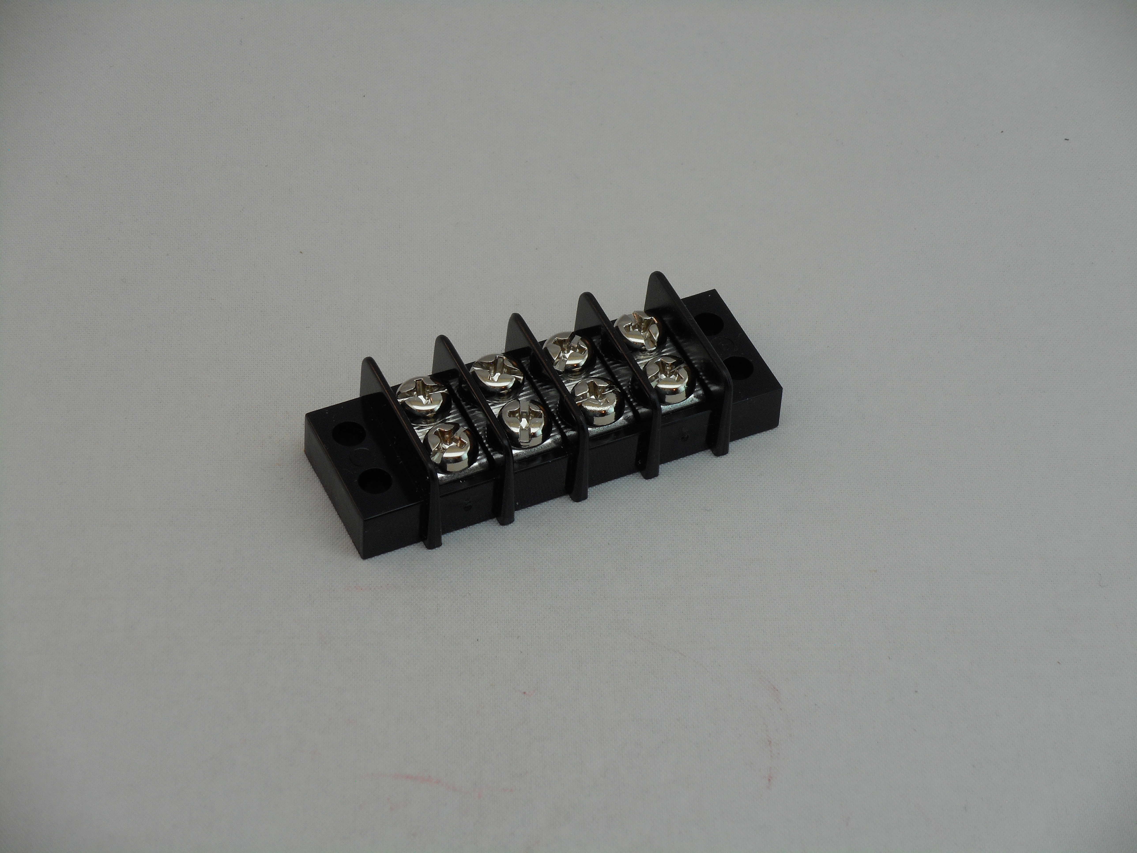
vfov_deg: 14.5
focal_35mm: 102
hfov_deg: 19.3
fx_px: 3350
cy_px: 426
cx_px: 568
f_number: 5.8
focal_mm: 18.2
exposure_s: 1/60
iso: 110
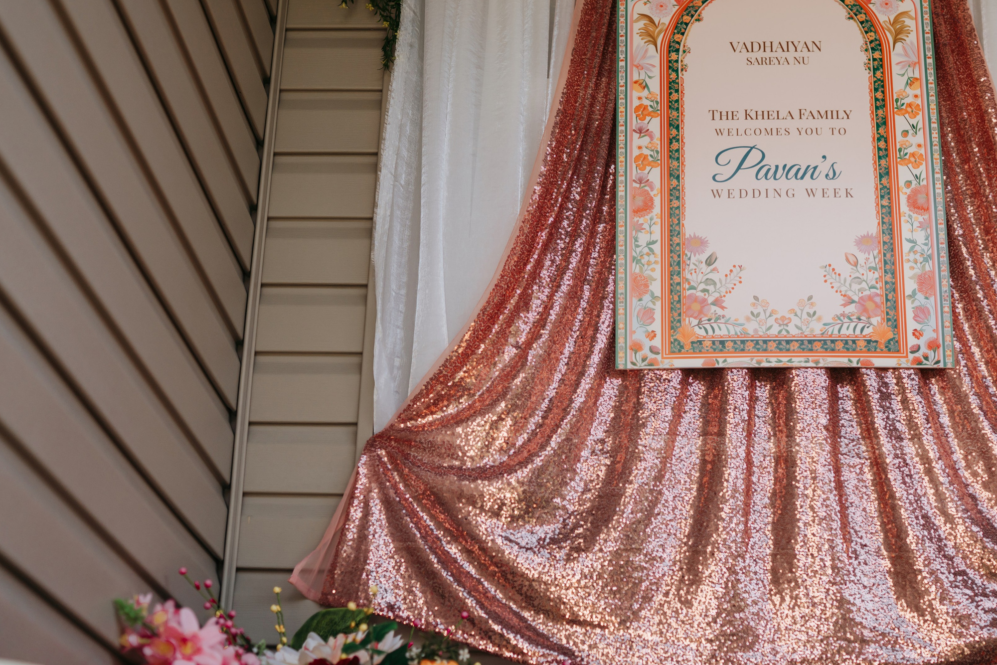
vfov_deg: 21.2
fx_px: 1773
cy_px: 294
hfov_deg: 31.4
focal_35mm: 64
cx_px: 542
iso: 100
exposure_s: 1/1600
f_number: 2.2
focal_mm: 50
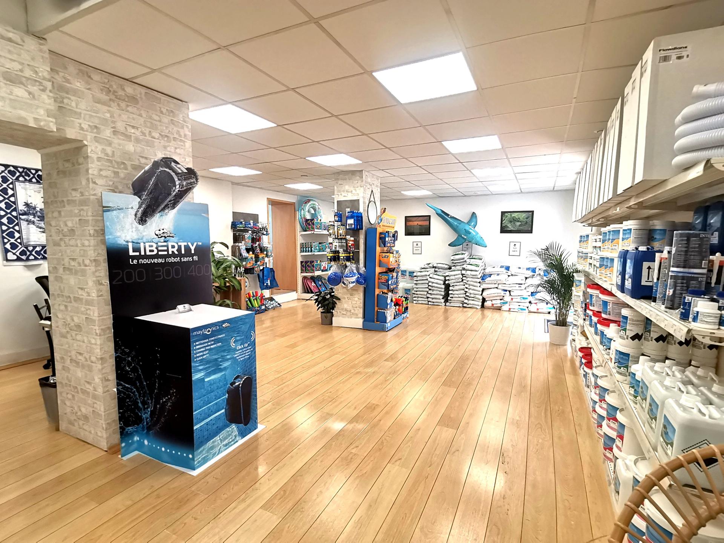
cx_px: 362
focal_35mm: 17
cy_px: 272
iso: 50
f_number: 2.4
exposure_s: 1/99.9
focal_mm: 1.78
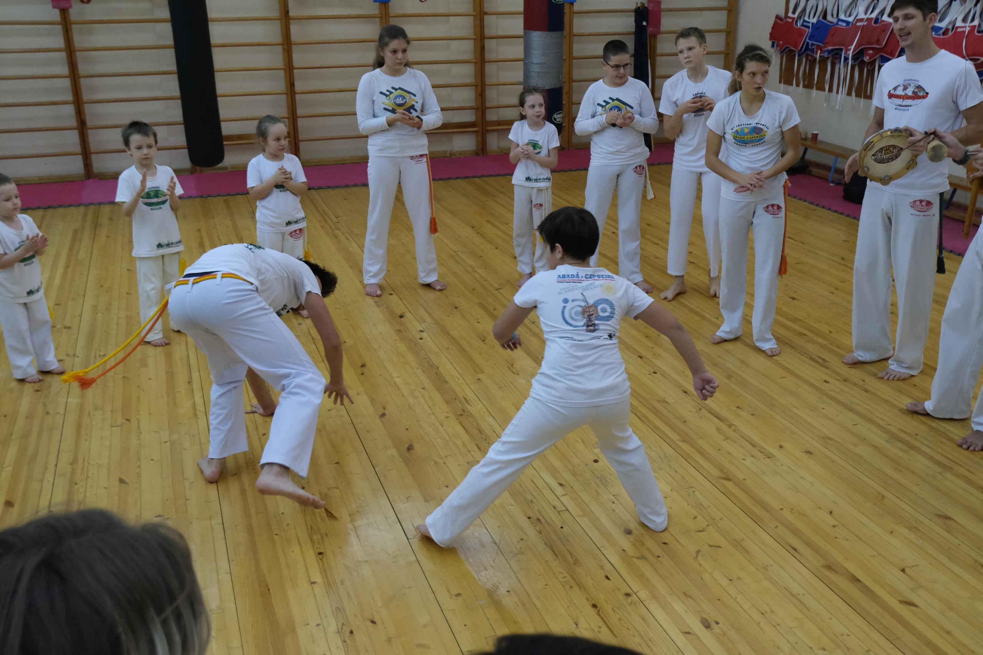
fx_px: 983
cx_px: 492
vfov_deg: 36.9
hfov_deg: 53.1
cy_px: 328
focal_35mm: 36
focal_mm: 24.2
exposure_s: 1/320
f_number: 4.4
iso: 3200
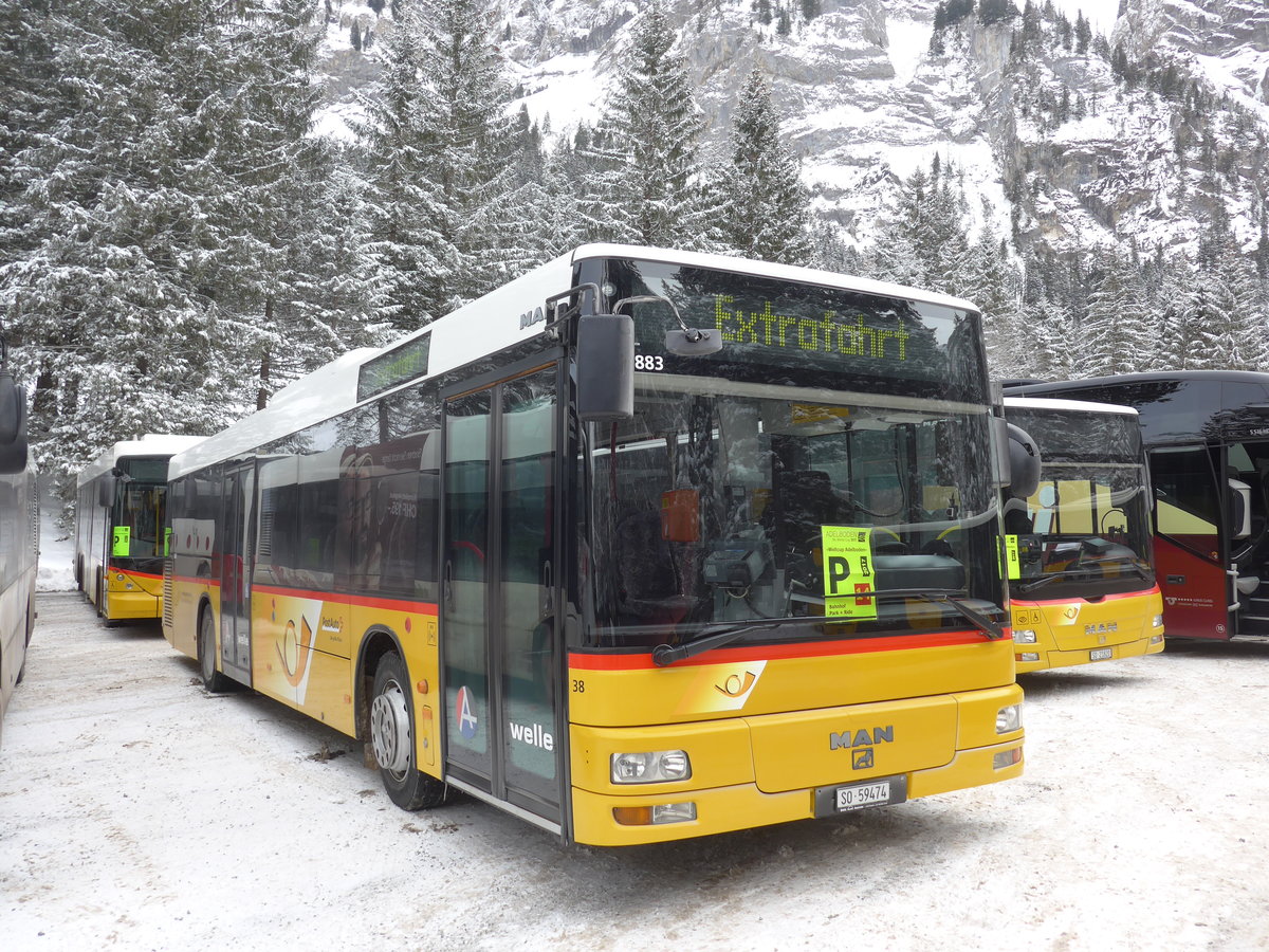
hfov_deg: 61.7
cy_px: 476
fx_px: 1063
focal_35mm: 29
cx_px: 634
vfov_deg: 48.2
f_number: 2.8
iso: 80
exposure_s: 1/250
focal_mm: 6
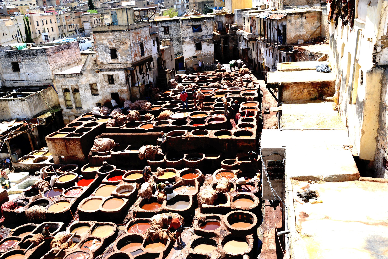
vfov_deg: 41.1
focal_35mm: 32
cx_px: 194
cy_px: 130
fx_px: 345
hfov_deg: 58.7
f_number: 11
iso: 800
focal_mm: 32
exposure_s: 1/640
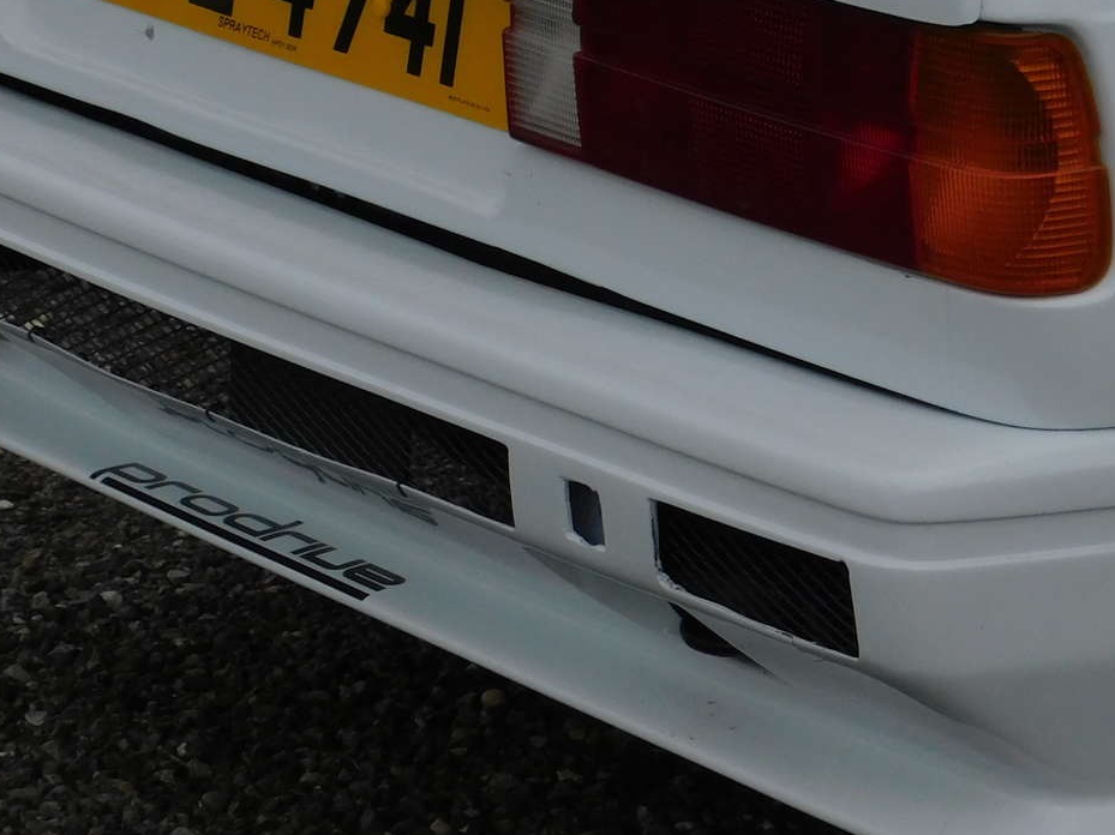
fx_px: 6311
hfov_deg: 10.1
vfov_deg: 7.5
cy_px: 61
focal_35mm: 196
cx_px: 726
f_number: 4.5
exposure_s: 1/1000
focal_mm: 16.1
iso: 125
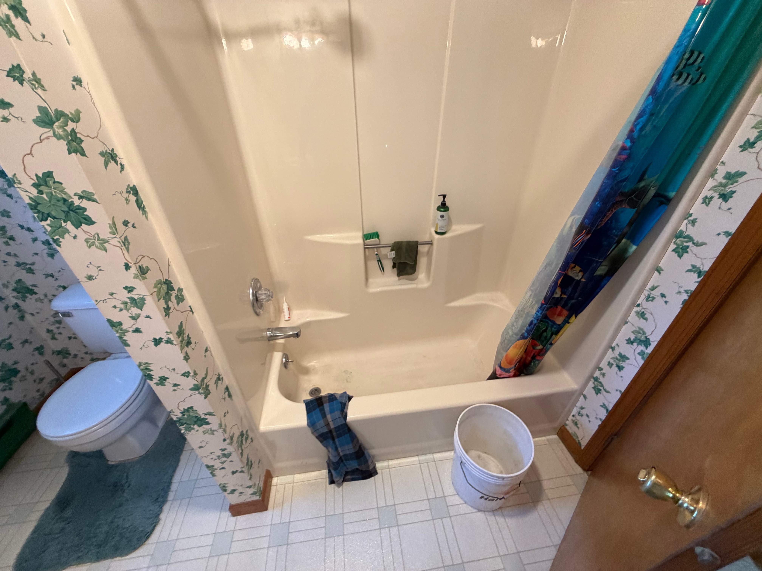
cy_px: 286
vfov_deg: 85.7
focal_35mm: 14
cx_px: 381
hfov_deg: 102.1
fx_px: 308
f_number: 2.2
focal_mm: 2.22
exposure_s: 1/60
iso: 250
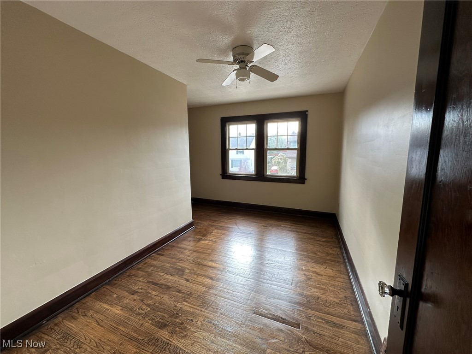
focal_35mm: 14
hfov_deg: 102.1
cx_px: 236
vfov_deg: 85.7
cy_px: 177
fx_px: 191
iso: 100
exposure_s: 1/99
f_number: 2.2
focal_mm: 2.22
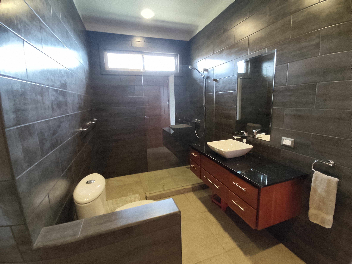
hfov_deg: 98.2
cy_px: 132
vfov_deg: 81.7
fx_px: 153
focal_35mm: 15
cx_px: 176
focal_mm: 1.6
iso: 268
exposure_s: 1/25
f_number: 2.2
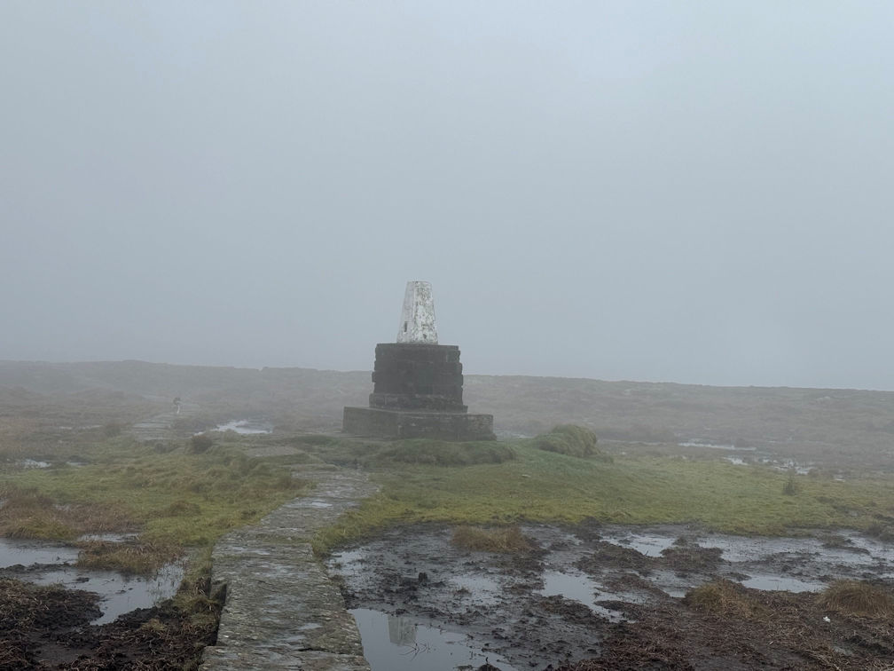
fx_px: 1240
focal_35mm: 48
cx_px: 447
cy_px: 336
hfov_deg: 39.7
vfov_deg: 30.3
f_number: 1.78
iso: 64
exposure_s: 1/3817
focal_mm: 6.76
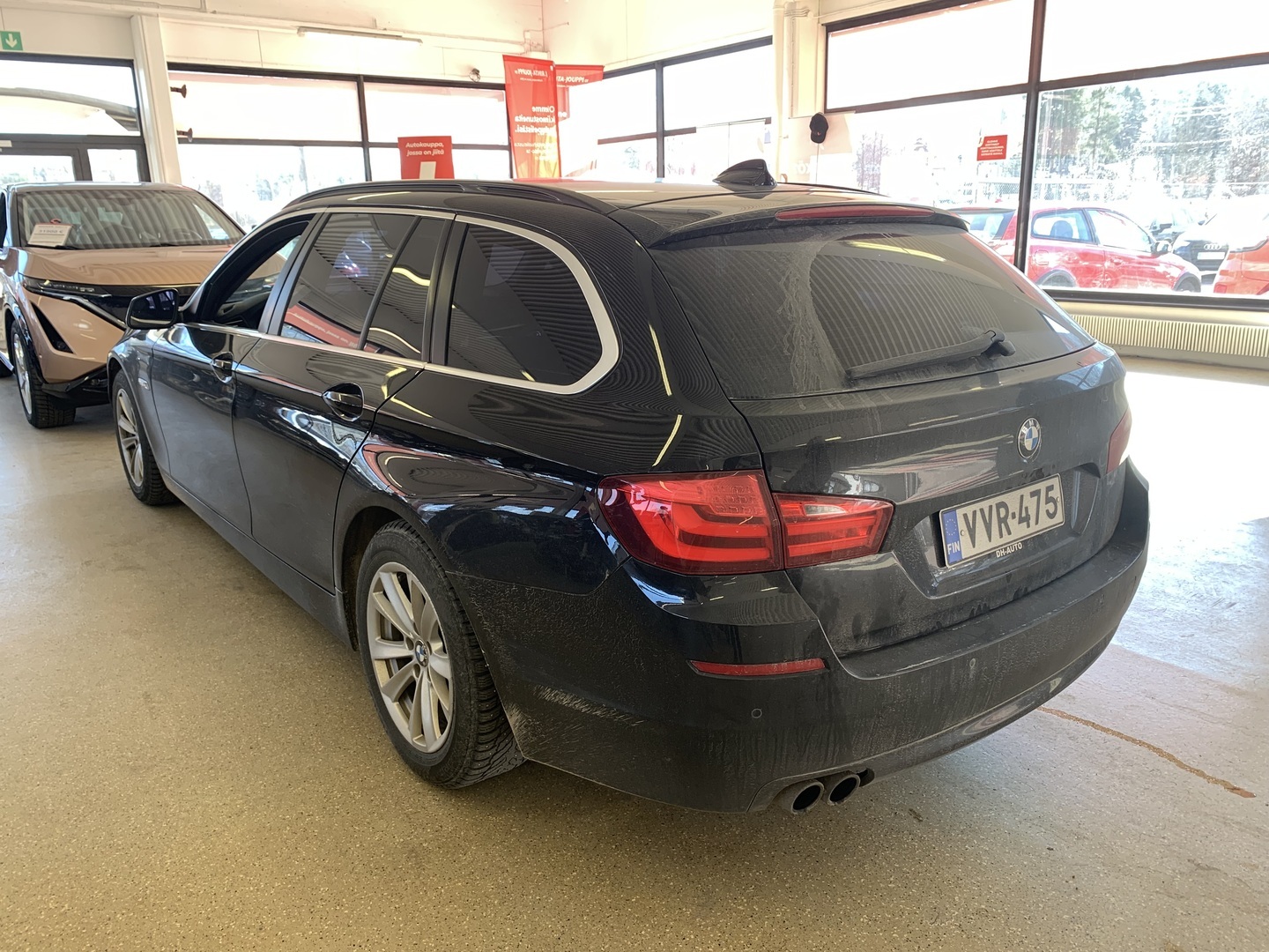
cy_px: 476
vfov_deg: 53.1
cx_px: 634
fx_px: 953
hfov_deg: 67.3
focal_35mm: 26
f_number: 1.8
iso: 25
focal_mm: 4.25
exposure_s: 1/100
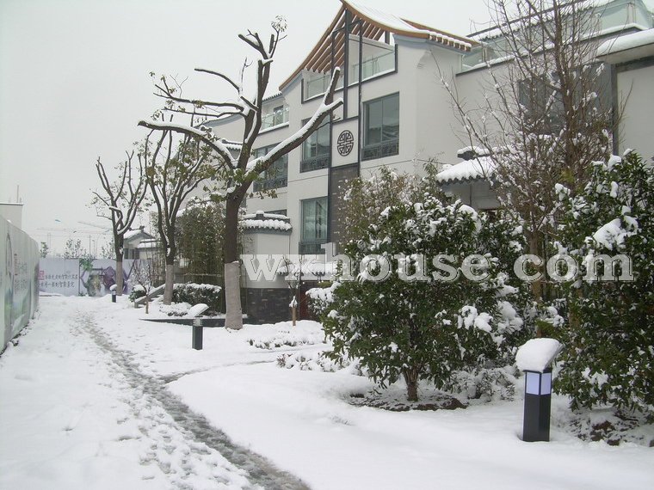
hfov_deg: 49.0
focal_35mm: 38
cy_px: 245
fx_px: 718
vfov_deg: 37.7
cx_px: 327
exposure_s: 1/193
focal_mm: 6.3
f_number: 4.6
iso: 50
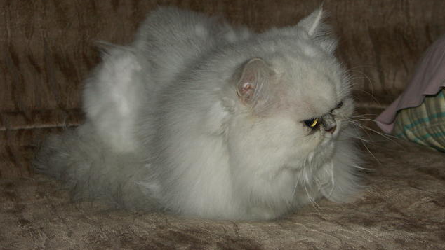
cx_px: 224
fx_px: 1310
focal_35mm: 111
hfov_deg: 19.3
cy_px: 96
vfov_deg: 10.9
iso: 200
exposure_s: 1/100
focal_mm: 25.94
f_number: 3.5
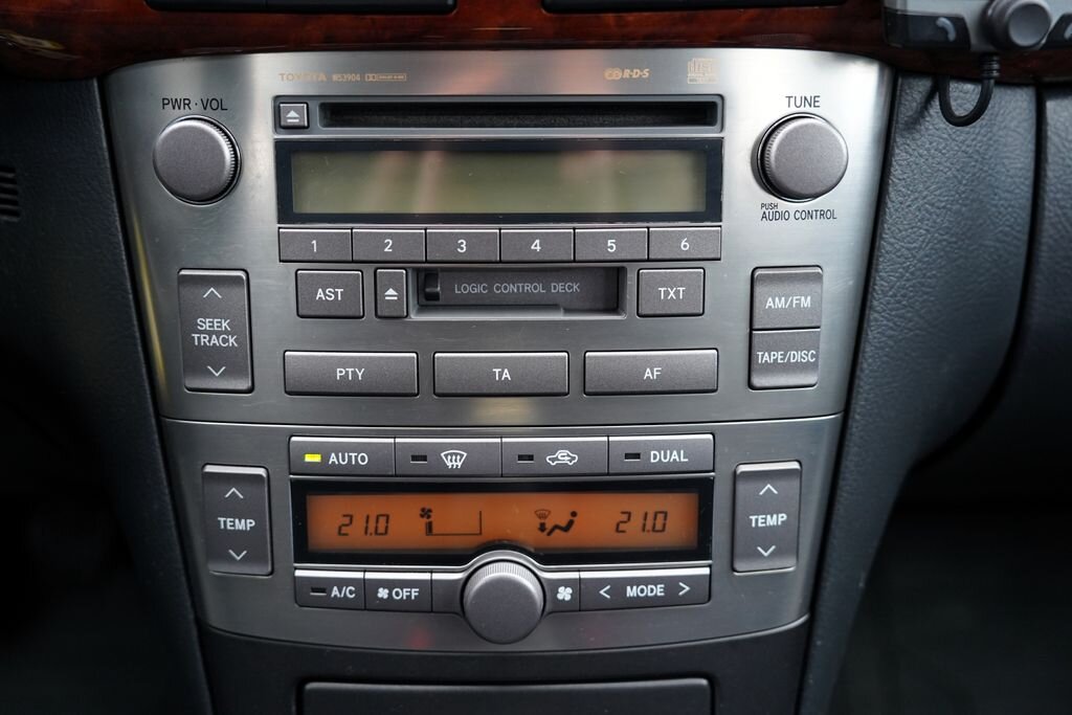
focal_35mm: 41
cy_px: 358
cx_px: 536
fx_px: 1221
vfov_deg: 32.6
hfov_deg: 47.4
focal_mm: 41
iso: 2500
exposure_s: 1/160
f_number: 2.8
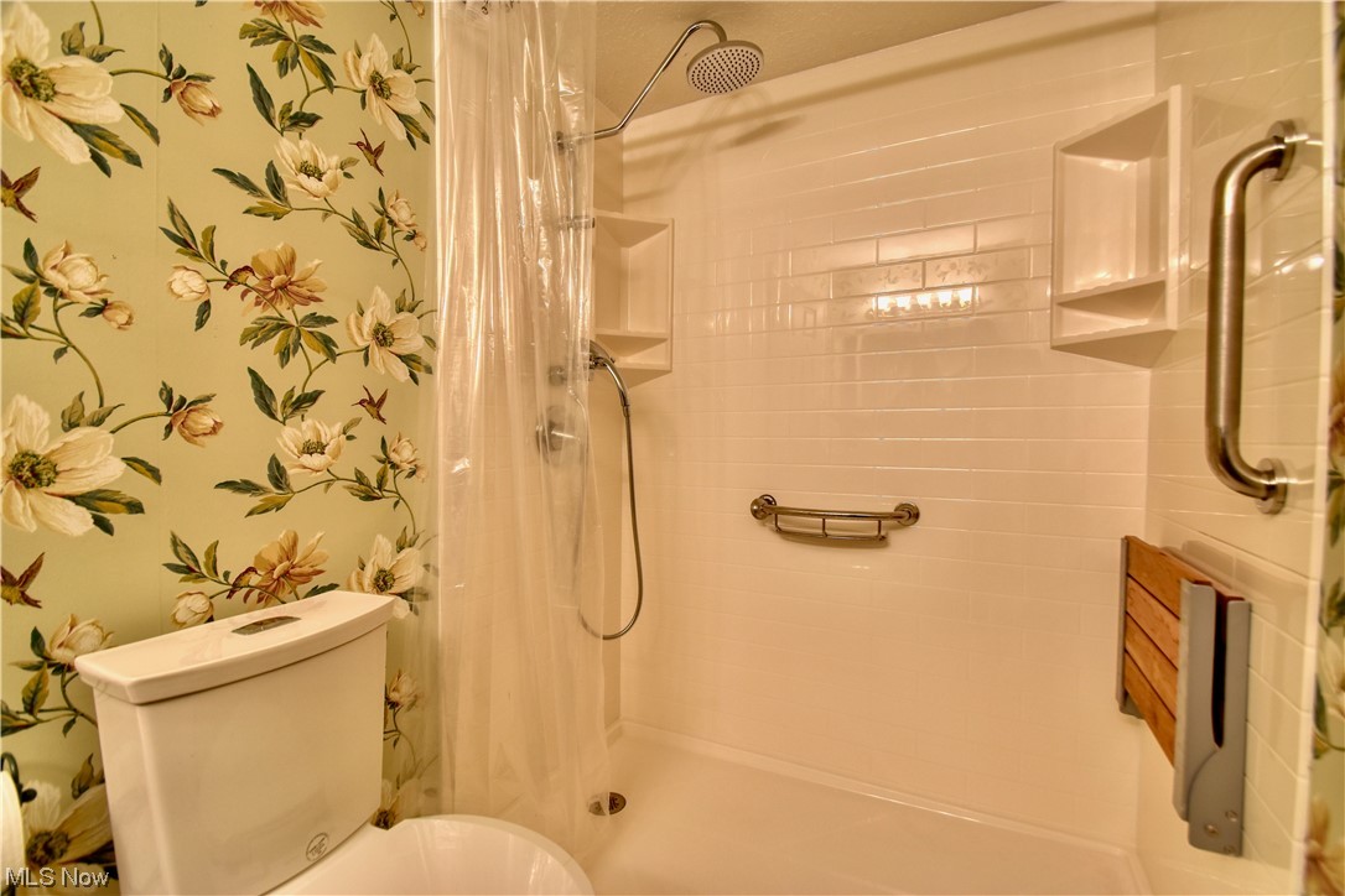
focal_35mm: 15
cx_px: 672
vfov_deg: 77.3
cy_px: 448
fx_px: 560
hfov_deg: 100.4
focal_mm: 10
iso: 400
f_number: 7.1
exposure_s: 1/80
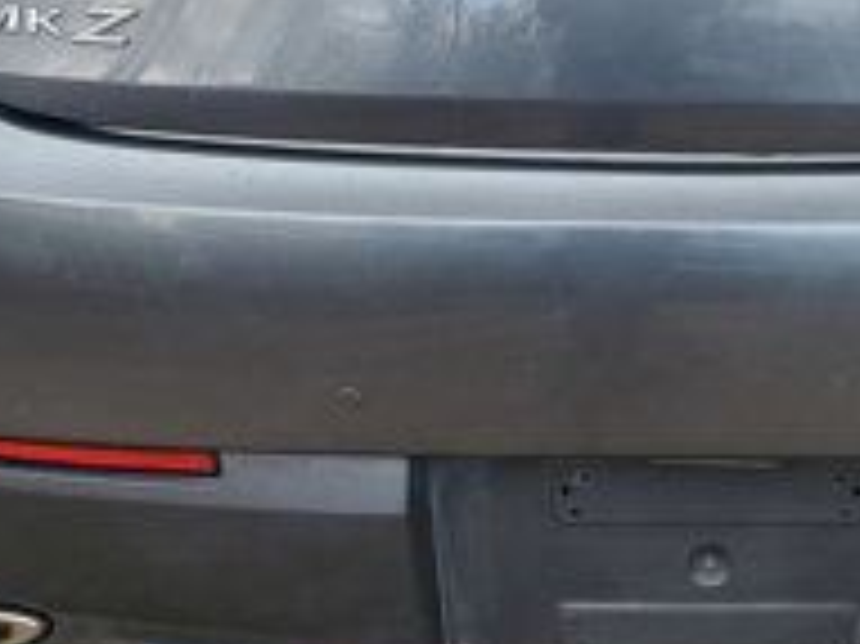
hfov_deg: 22.3
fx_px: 2160
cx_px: 648
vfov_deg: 16.8
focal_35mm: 87
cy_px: 135
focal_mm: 4.3
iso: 125
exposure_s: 1/120
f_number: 2.4
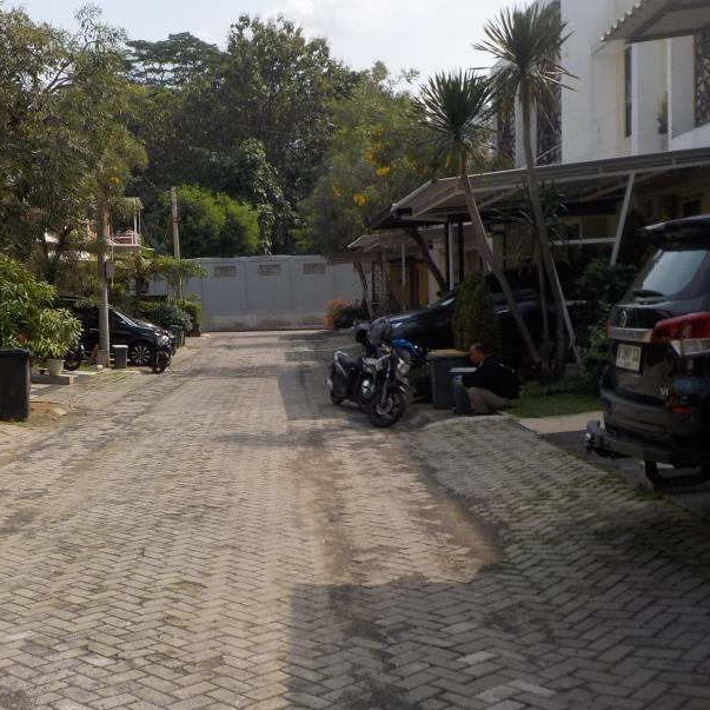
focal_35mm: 45
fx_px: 1044
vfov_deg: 37.5
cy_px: 394
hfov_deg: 36.7
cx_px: 183
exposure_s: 1/1250
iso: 125
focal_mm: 4.1
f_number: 3.3
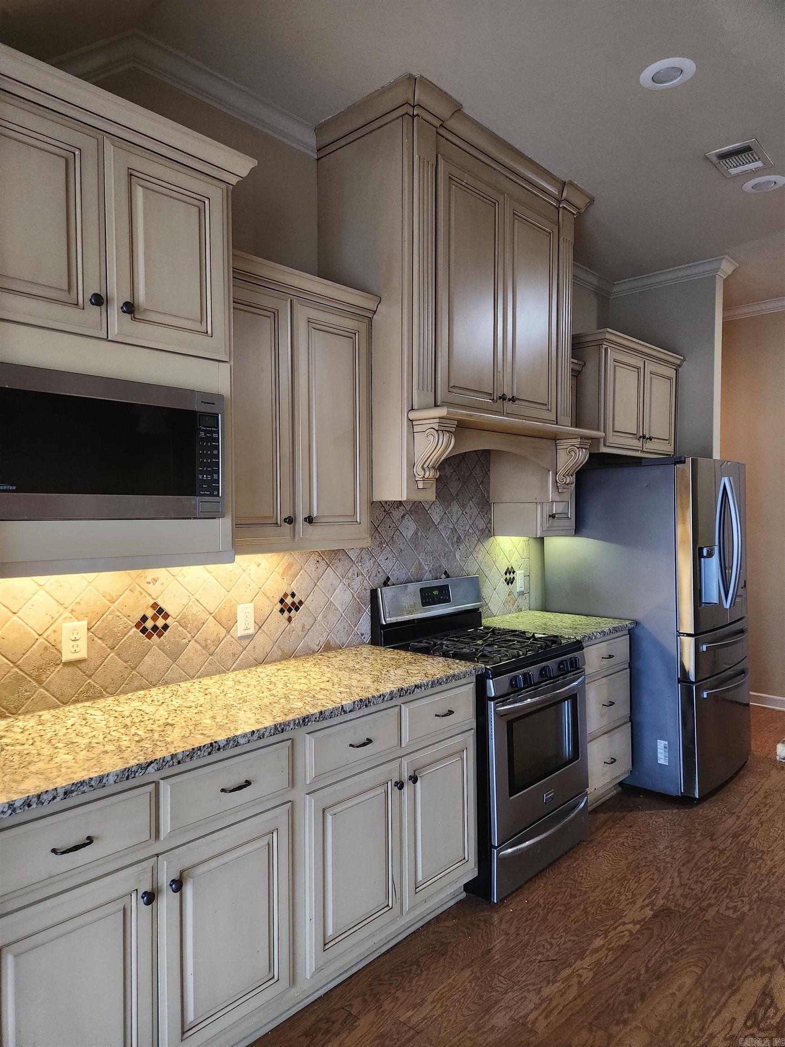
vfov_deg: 73.9
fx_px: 695
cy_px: 524
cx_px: 392
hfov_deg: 58.9
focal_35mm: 23
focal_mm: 5.4
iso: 640
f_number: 1.8
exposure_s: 1/120
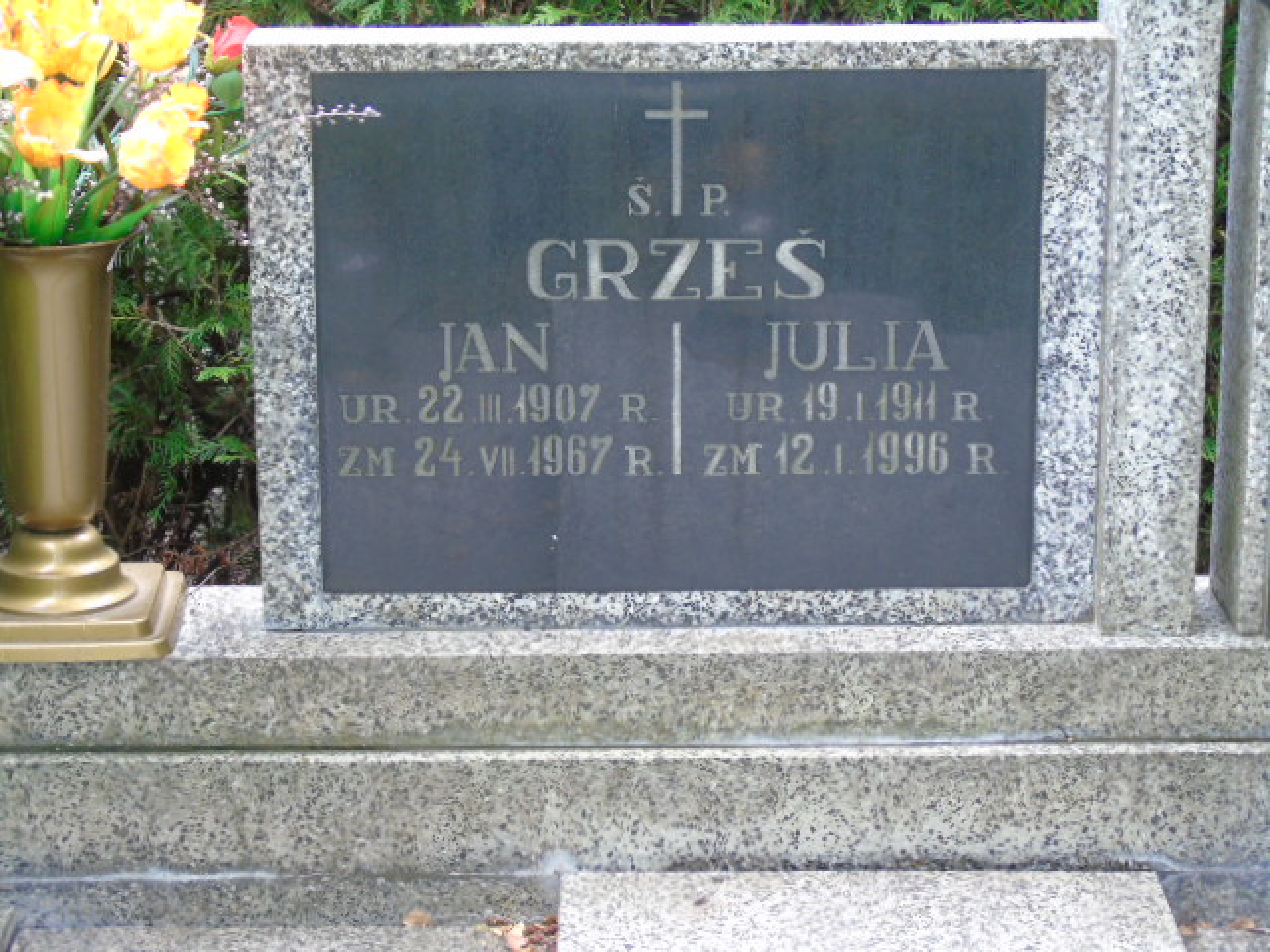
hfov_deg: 20.9
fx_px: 3449
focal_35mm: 94
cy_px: 476
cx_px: 635
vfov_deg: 15.7
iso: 250
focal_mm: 17
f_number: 4.3
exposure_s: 1/30
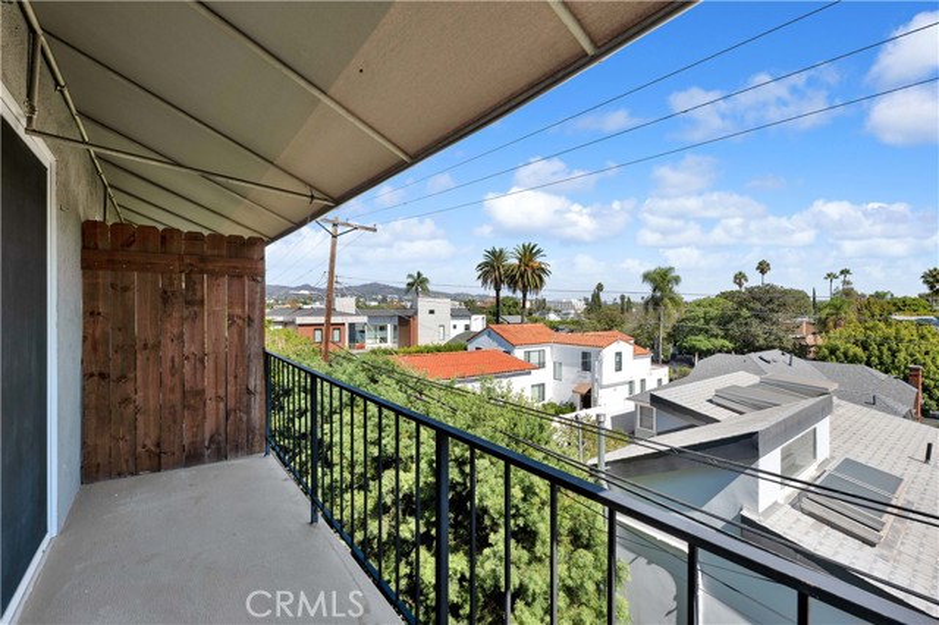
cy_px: 312
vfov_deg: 77.3
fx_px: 391
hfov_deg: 100.4
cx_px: 470
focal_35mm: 15
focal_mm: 15
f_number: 8
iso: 100
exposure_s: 1/40
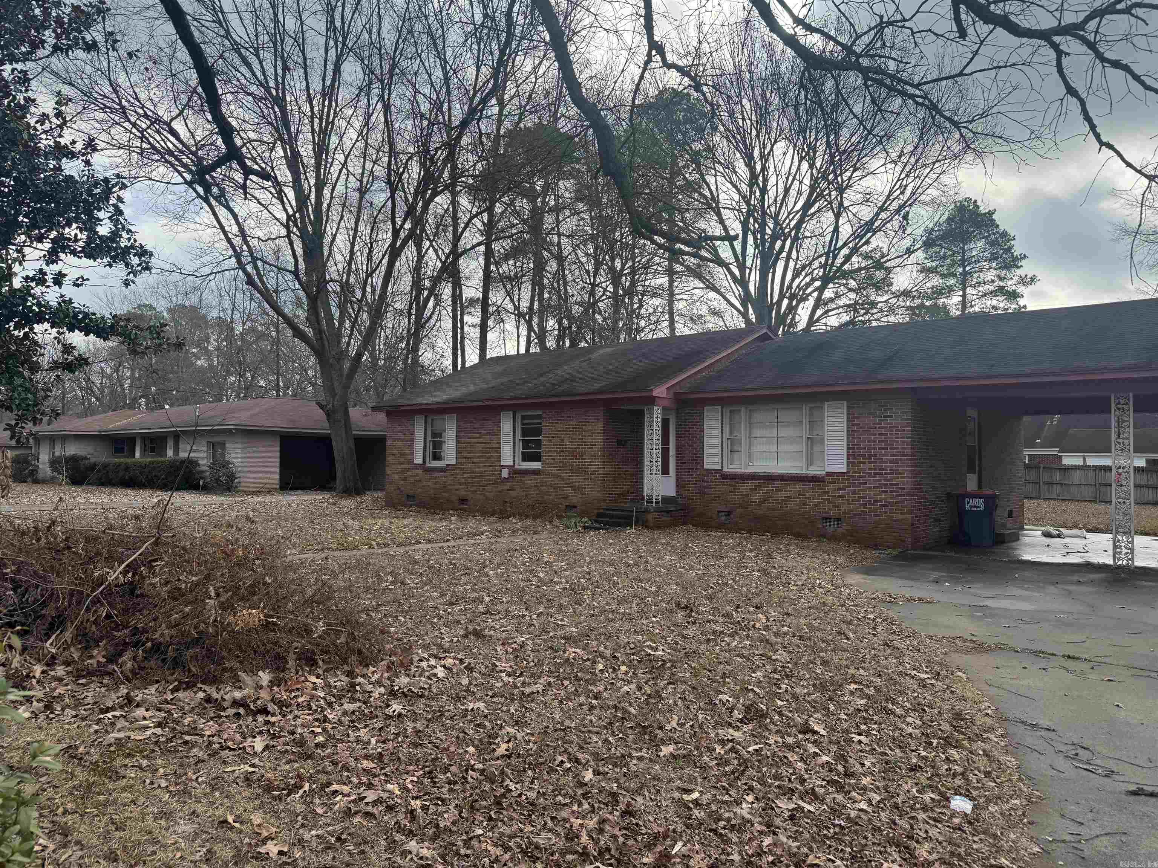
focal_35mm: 24
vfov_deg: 56.8
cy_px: 434
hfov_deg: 71.6
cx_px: 579
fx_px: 803
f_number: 1.78
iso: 80
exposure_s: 1/1980
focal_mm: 6.76
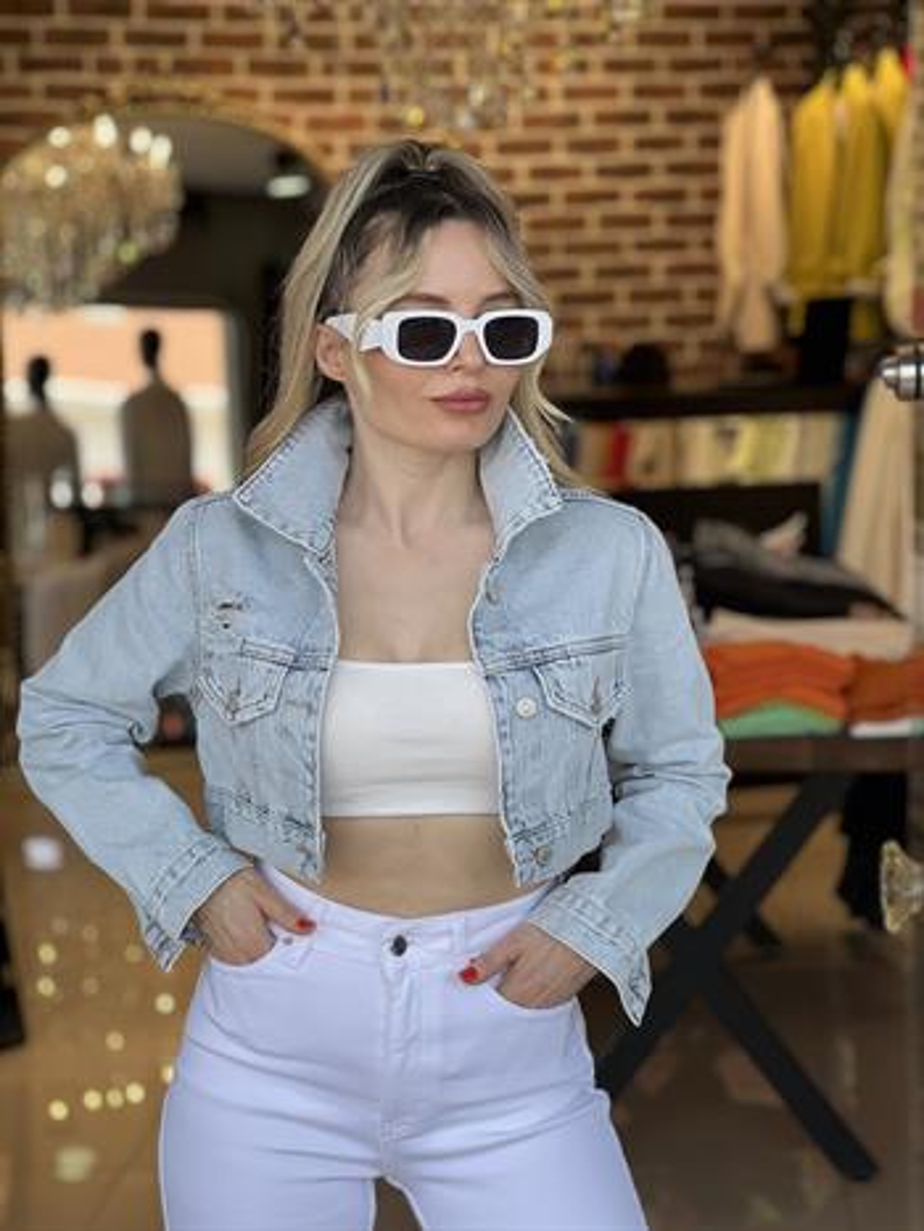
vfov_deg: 25.3
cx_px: 462
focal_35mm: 77
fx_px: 2738
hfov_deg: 19.2
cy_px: 616
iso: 25
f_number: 2.8
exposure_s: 1/100
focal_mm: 9
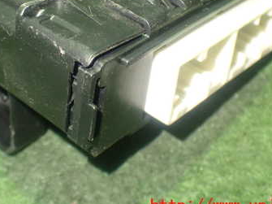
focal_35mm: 68
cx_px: 90
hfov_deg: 28.4
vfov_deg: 21.3
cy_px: 34
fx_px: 534
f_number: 2.7
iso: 800
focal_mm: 6.83
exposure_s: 1/25
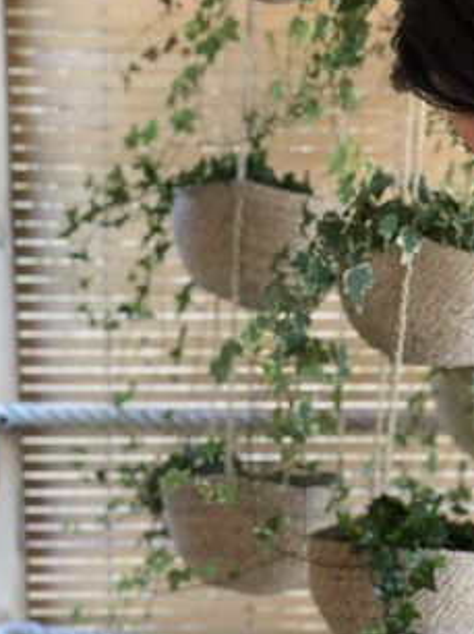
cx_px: 254
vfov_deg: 16.1
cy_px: 713
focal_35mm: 119
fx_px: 2176
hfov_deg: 12.4
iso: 50
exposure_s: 1/50
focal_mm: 6
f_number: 2.4
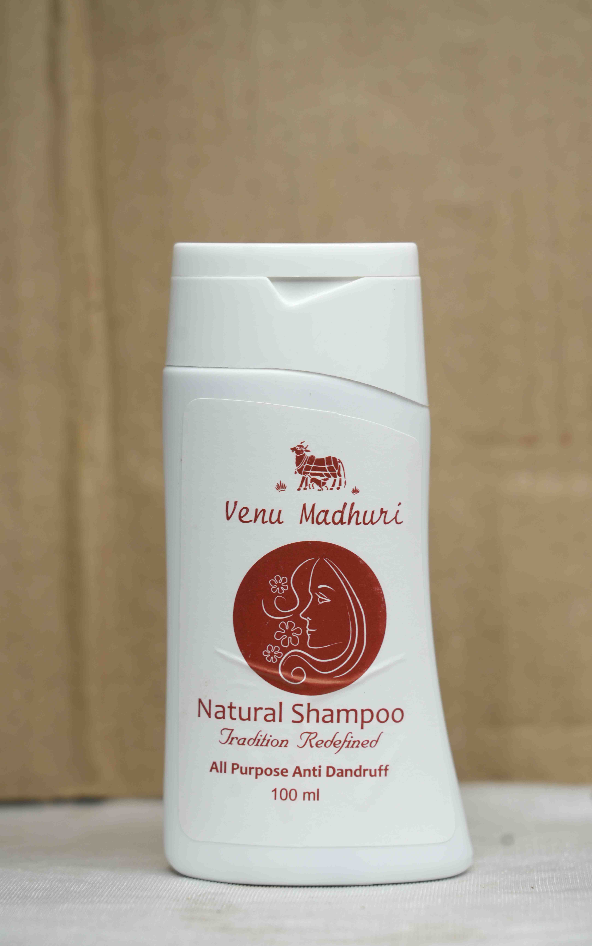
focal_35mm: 108
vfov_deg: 19.3
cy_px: 474
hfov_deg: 12.1
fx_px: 2788
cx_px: 299
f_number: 5.6
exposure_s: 1/60
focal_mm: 105
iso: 250
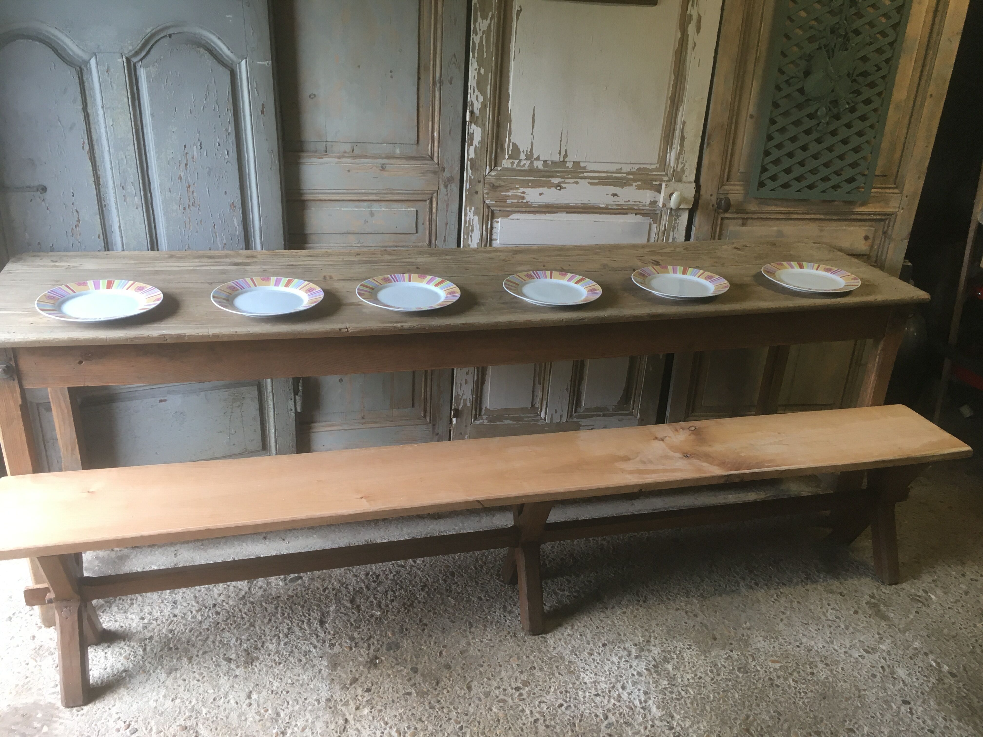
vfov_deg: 48.2
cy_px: 368
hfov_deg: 61.7
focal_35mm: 29
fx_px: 824
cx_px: 492
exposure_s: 1/33
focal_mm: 4.15
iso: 80
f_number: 2.2
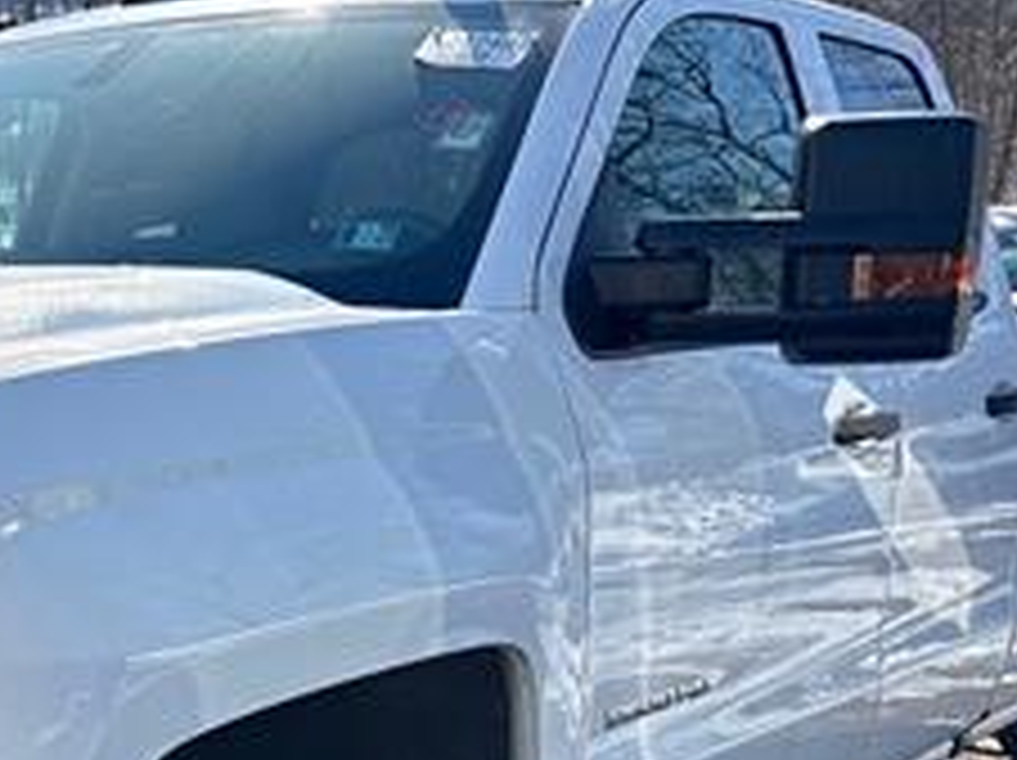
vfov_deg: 20.3
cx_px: 18
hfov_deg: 27.1
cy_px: 890
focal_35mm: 68
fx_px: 1996
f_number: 1.78
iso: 100
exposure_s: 1/3759
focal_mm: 6.76
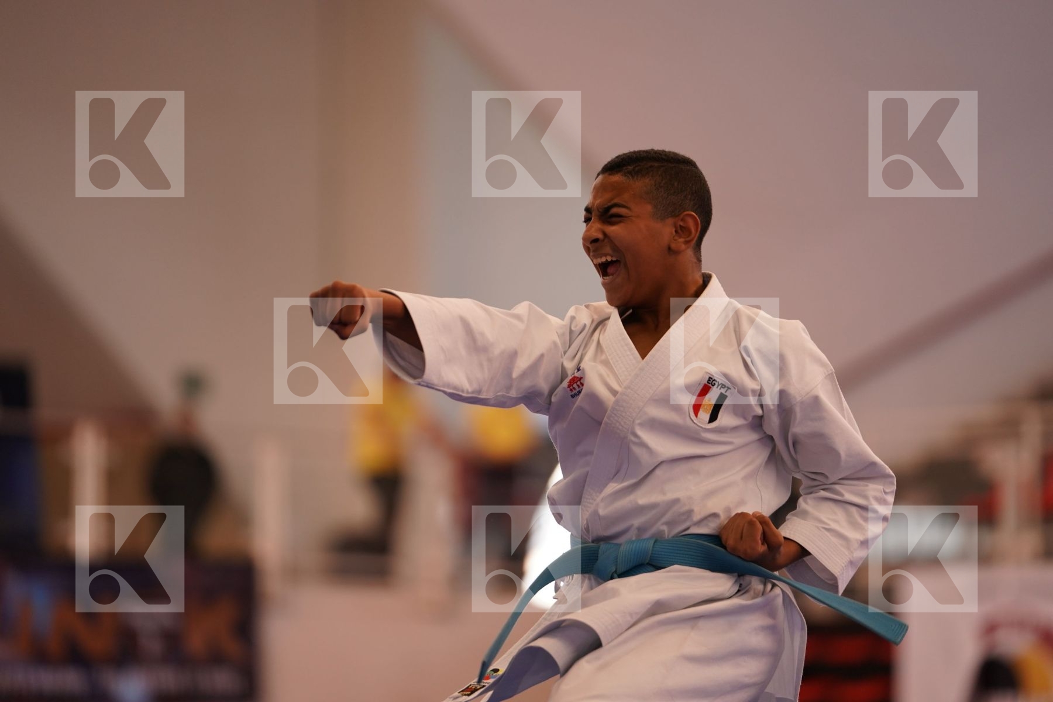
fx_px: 5850
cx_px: 526
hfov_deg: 10.3
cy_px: 351
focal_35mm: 200
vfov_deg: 6.9
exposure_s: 1/500
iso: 800
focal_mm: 200
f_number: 2.8
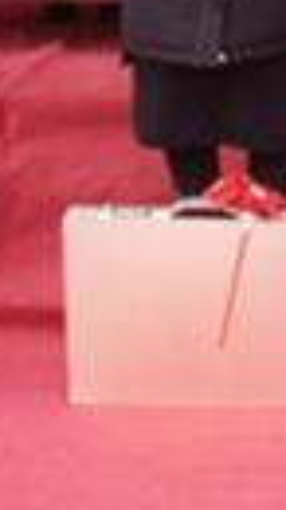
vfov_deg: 15.2
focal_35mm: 131
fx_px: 1768
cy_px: -243
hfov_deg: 8.8
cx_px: 521
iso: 125
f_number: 3.5
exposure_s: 1/60
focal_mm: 18
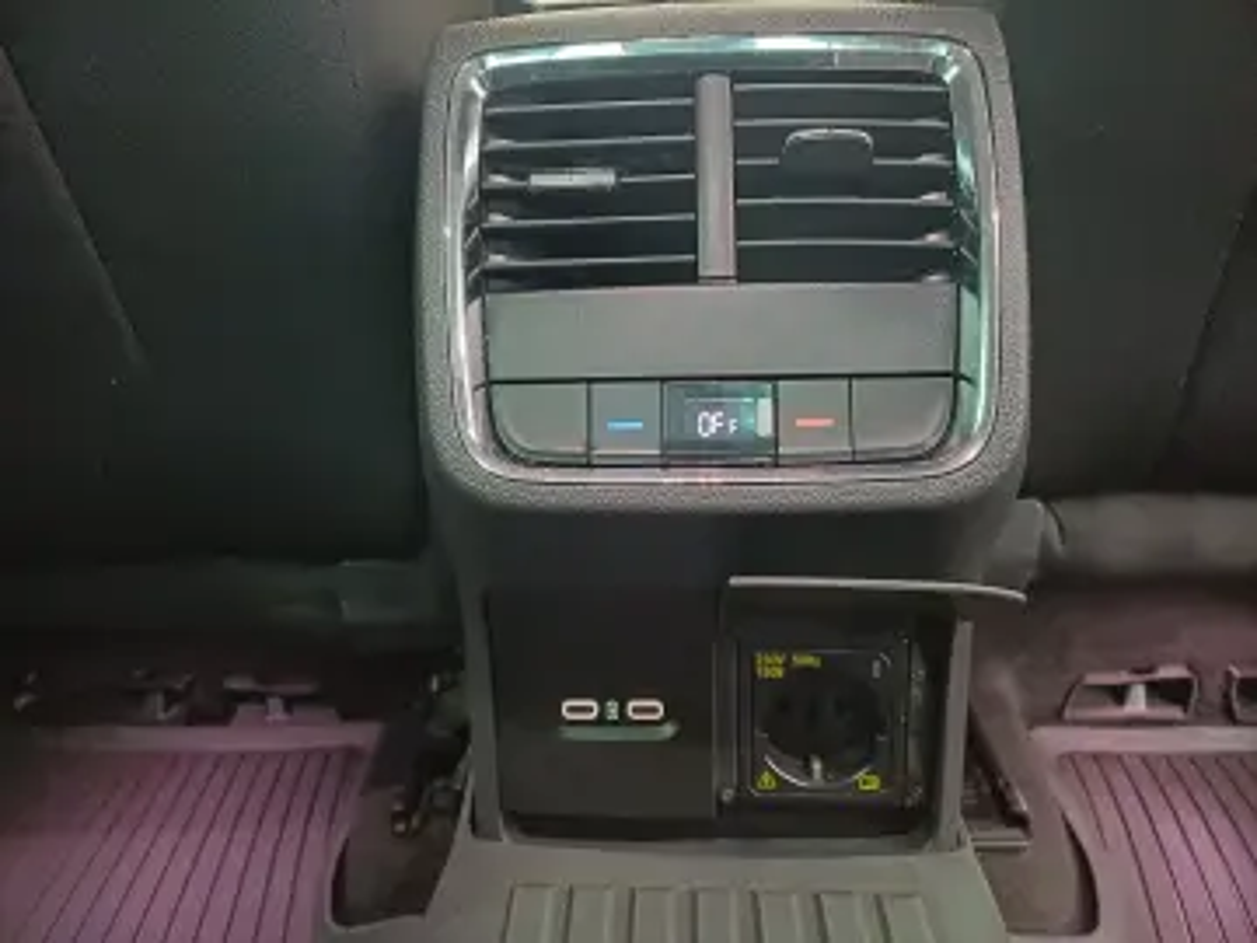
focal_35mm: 25
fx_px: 908
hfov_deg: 69.4
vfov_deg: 54.9
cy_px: 472
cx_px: 628
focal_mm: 4.65
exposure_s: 1/15
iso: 1600
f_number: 1.8
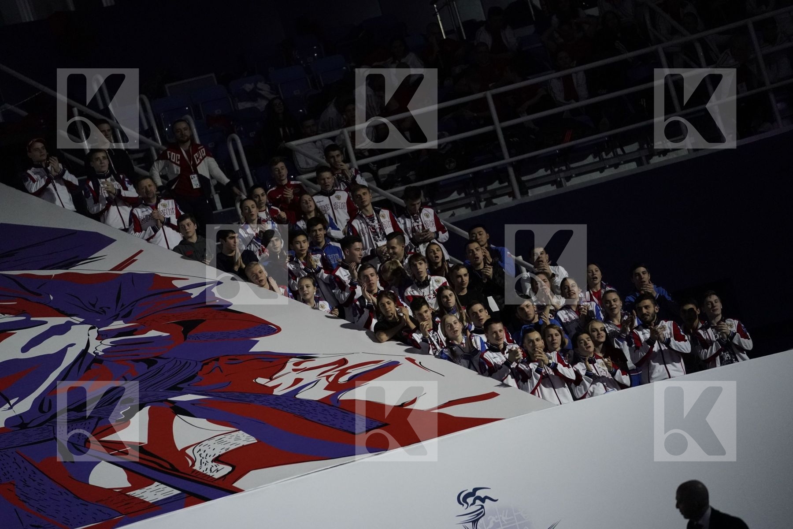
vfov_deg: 6.9
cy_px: 264
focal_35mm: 200
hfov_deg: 10.3
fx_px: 4405
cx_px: 396
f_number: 2.8
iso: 6400
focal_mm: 200
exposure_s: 1/1000
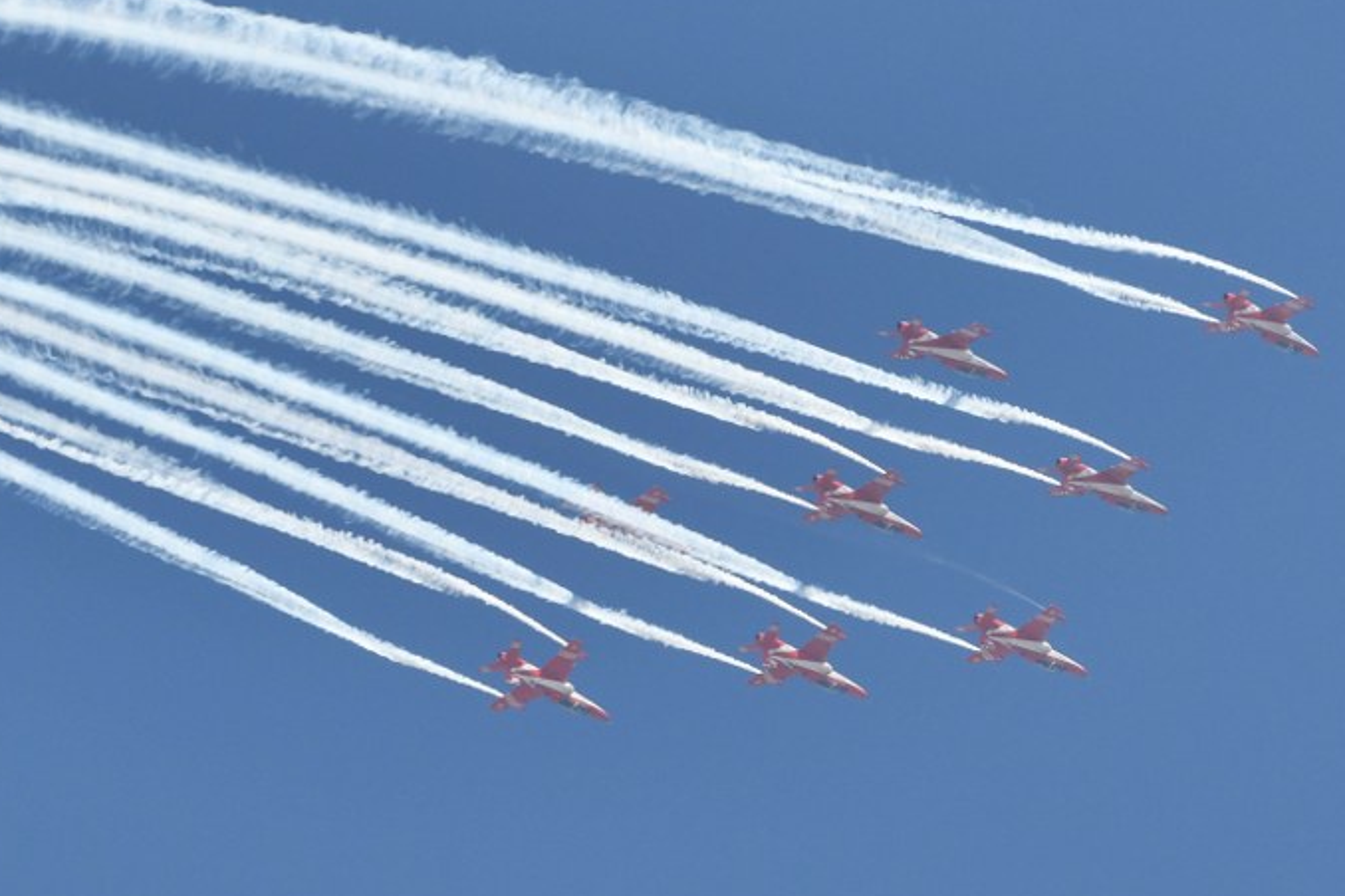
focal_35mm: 236
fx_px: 8817
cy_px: 439
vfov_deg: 5.8
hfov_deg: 8.7
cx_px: 637
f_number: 8
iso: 250
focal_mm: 200
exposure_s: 1/1600
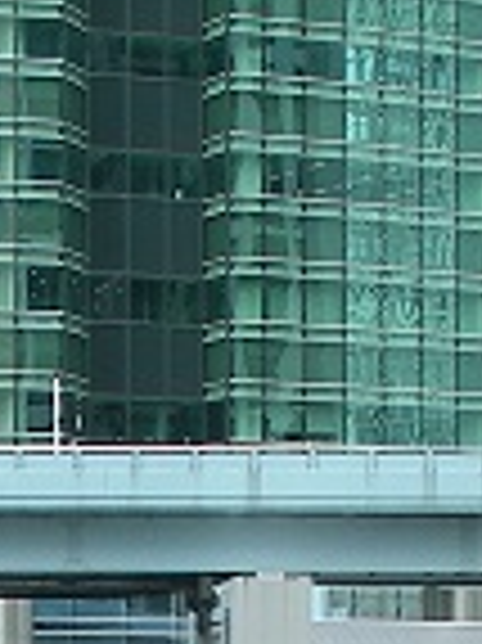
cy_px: 1045
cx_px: 50
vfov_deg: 9.6
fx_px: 3681
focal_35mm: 198
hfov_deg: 7.5
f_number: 4.2
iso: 80
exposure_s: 1/80
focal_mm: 7.8
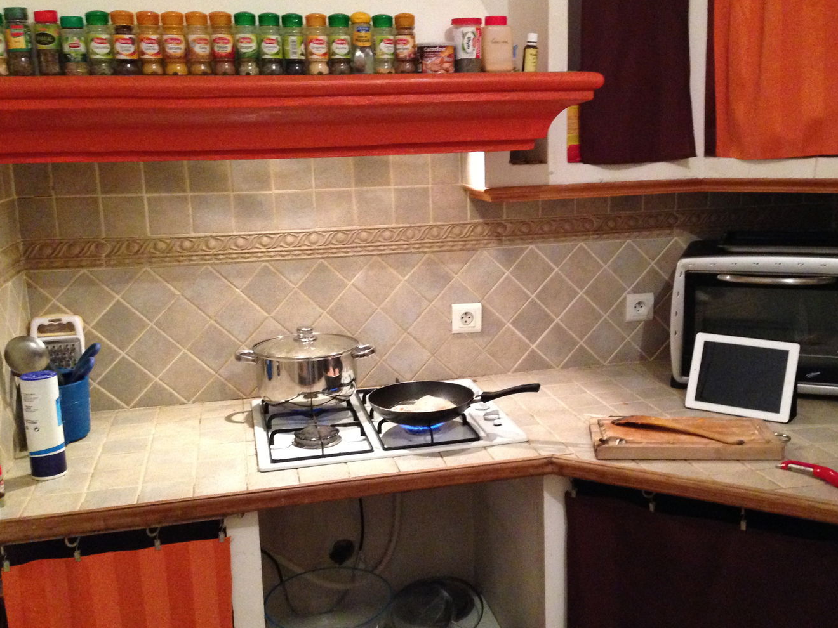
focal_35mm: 40
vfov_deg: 36.0
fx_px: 968
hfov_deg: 46.7
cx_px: 473
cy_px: 324
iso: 500
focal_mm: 4.12
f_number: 2.4
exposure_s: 1/17
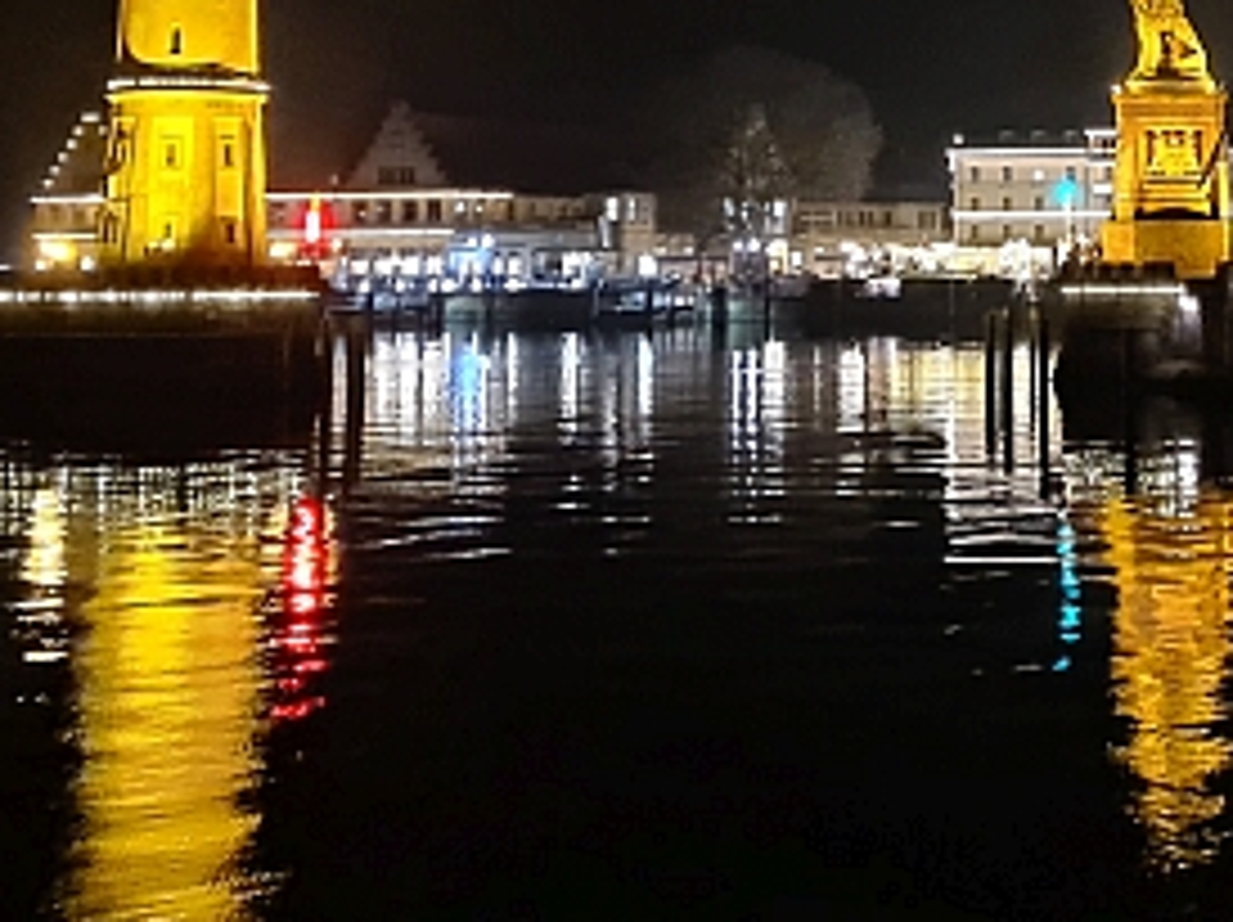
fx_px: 2705
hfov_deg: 25.1
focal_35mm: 76
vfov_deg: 19.0
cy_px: 103
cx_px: 1030
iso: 1600
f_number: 1.8
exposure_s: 1/20
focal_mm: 5.4
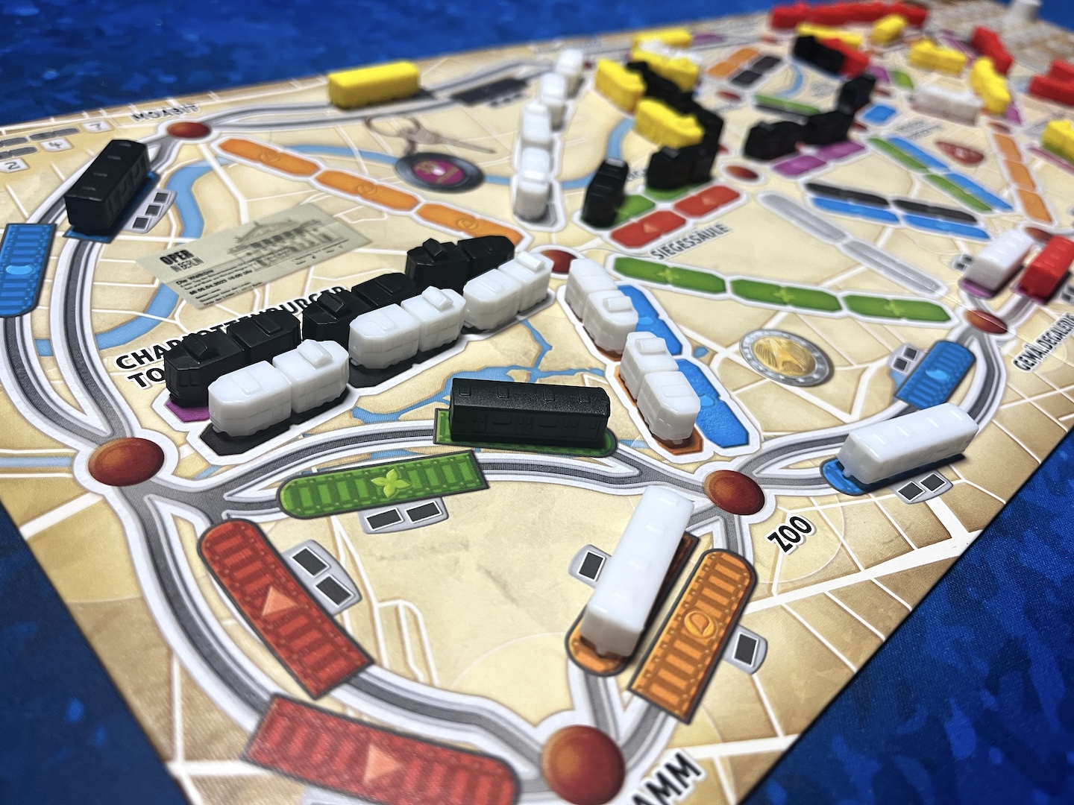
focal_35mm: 26
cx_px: 537
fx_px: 807
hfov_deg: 67.3
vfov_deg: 53.1
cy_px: 402
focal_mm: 5.1
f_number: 1.6
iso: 80
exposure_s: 1/50
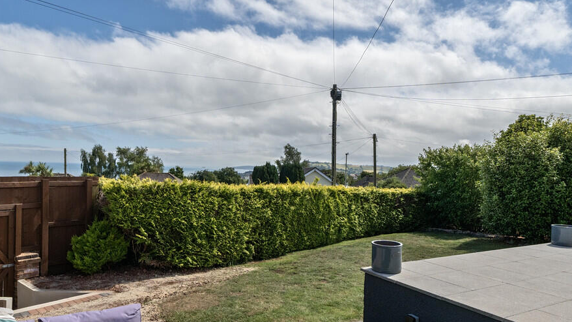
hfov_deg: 81.2
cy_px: 165
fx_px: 334
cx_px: 279
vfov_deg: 51.5
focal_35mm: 22
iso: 400
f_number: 8
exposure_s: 1/2000
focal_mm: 12
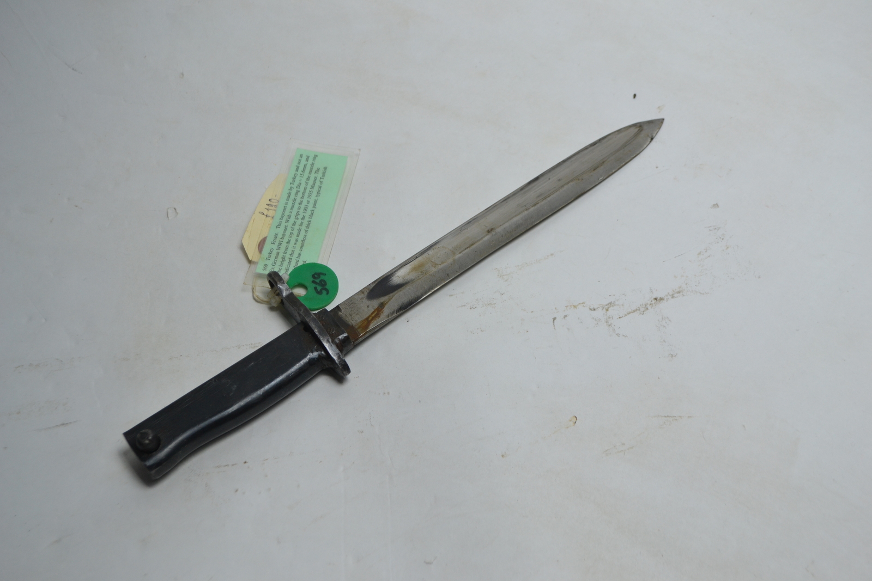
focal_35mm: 48
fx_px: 1163
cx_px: 436
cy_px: 290
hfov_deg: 41.1
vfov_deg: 28.1
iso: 400
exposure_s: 1/25
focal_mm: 32
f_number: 4.8
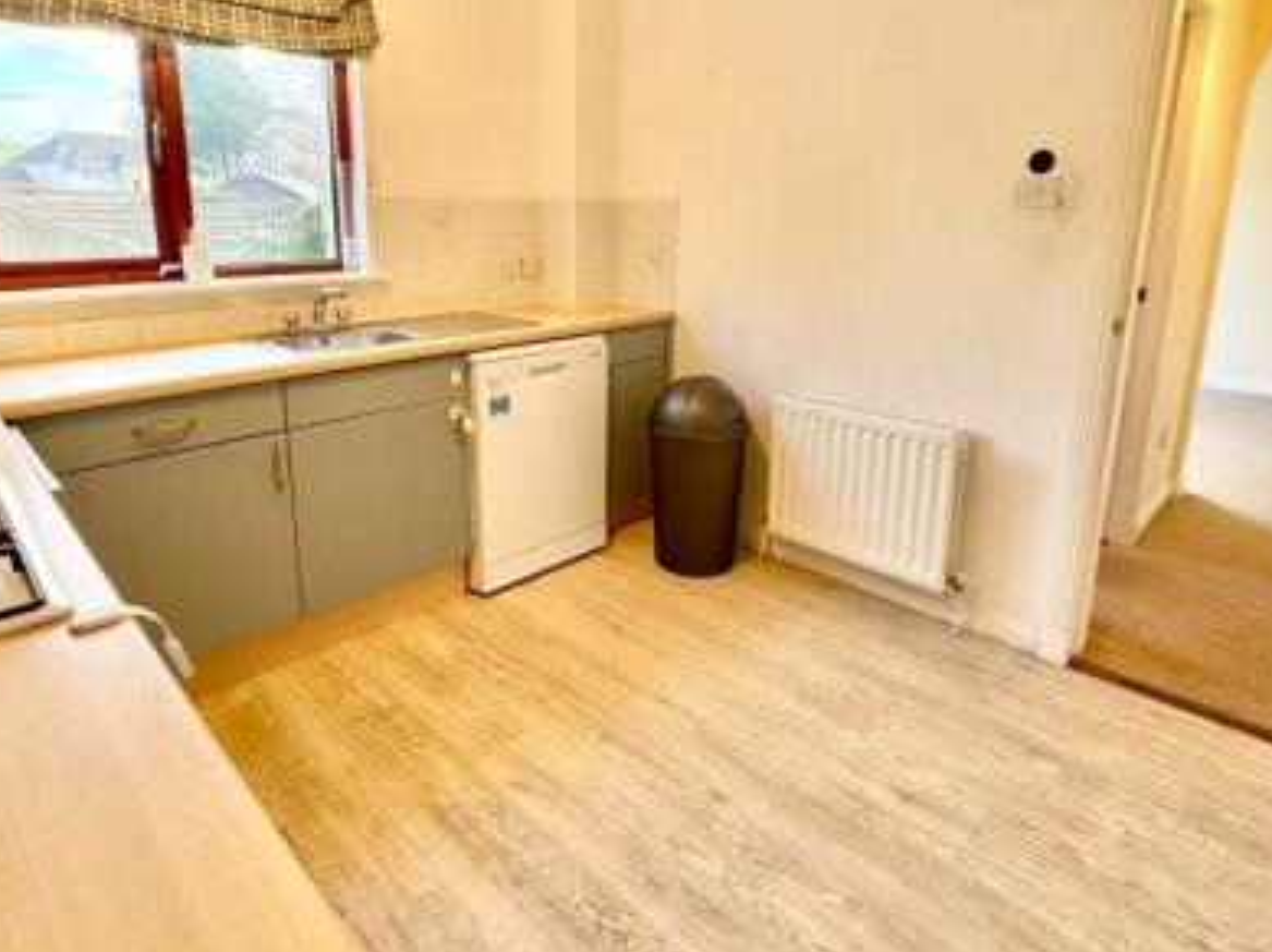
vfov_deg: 62.7
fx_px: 771
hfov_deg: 78.9
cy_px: 371
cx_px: 587
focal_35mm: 21
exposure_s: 1/100
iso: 64
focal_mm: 2.22
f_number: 2.2
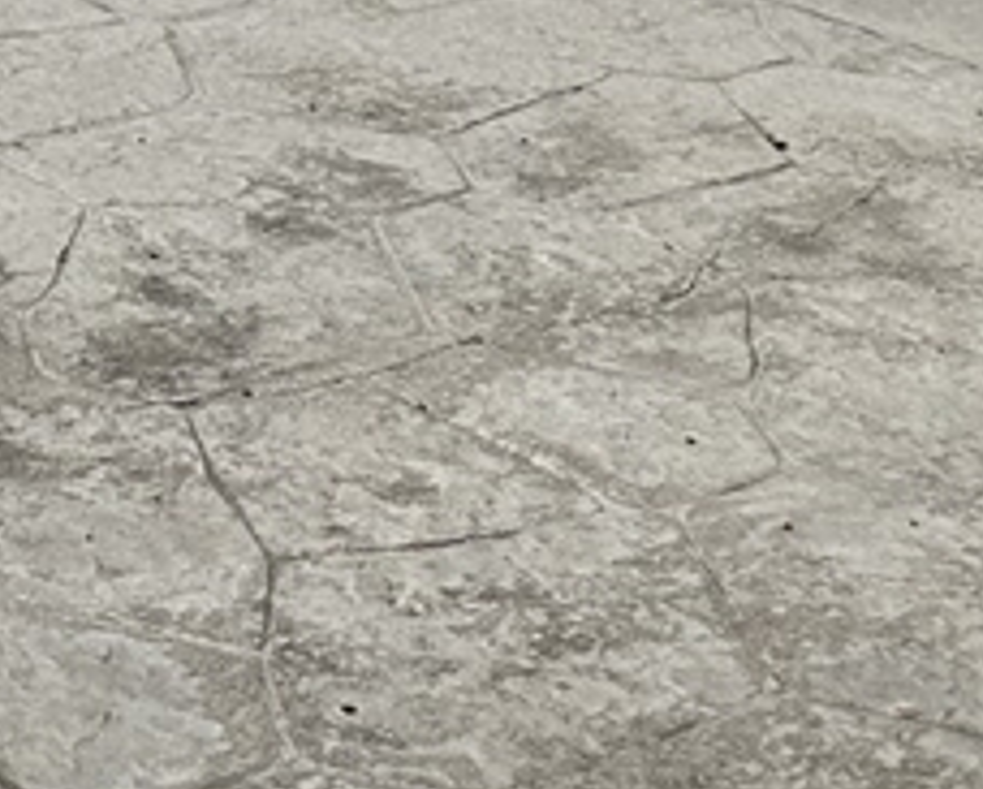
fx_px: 3059
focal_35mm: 105
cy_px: -698
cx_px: 60
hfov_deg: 17.9
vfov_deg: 13.1
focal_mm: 6.86
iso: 80
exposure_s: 1/9709
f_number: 1.78
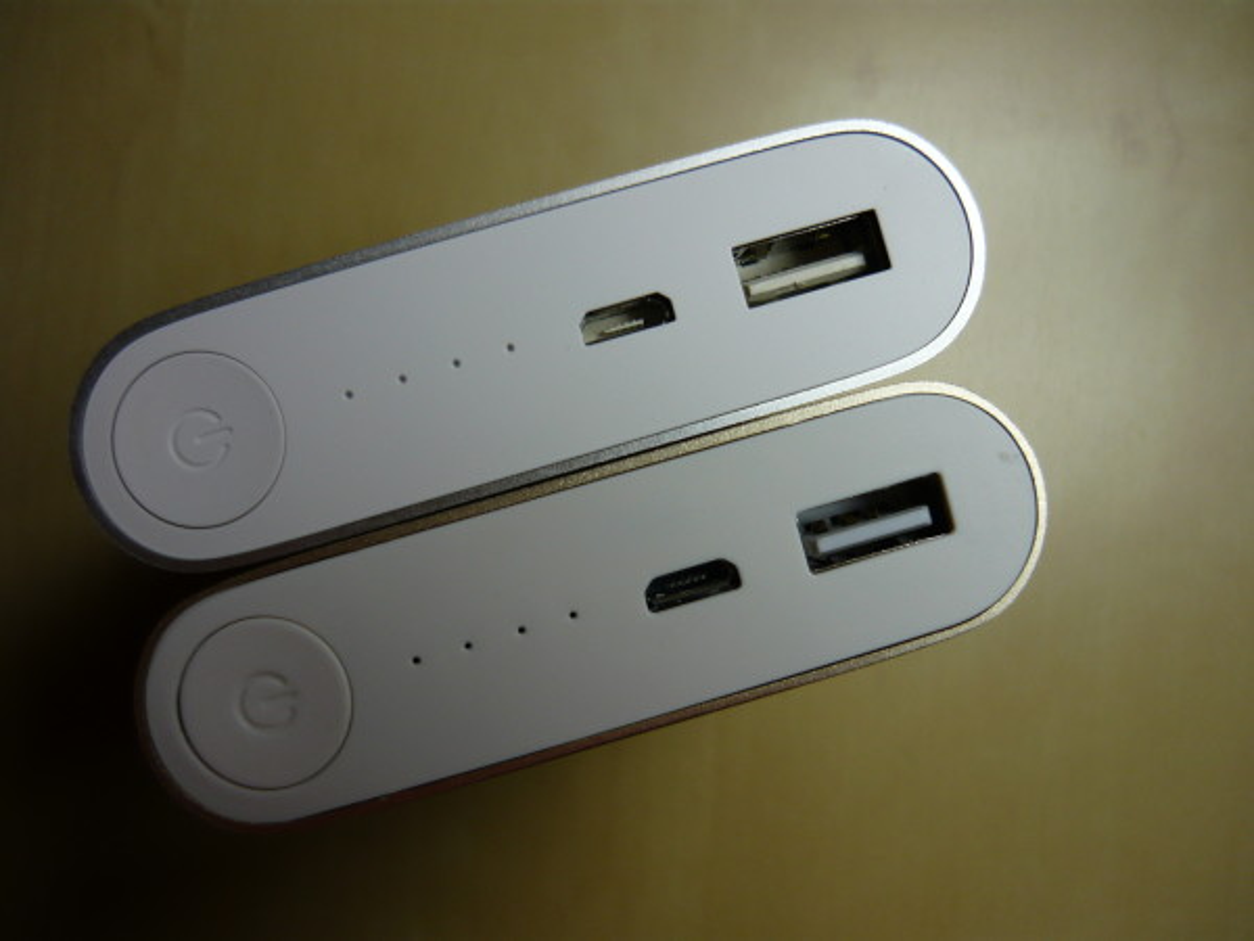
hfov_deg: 55.4
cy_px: 470
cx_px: 627
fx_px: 1195
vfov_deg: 42.9
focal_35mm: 33
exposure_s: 1/400
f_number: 2.8
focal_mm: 5.5
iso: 100
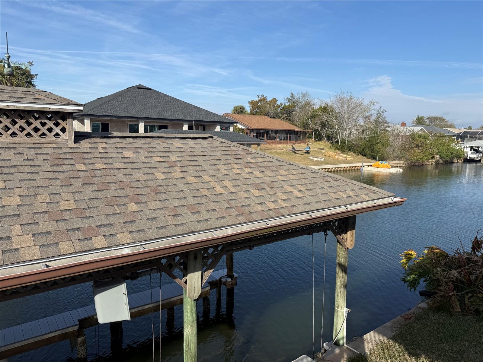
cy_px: 181
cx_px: 242
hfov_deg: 71.6
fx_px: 335
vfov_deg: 56.8
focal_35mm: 24
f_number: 1.78
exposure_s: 1/4975
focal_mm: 6.76
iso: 80
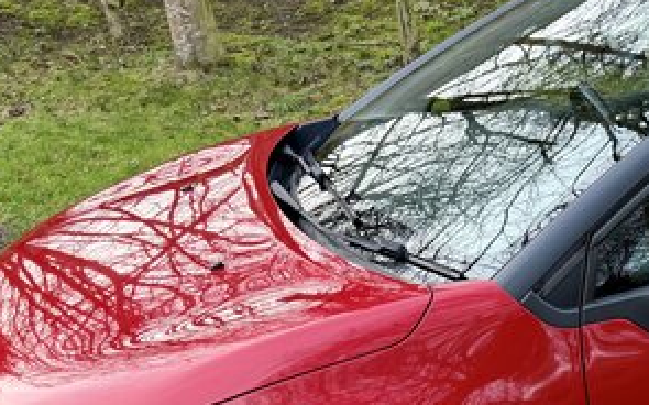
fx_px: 1220
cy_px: 504
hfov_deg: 26.9
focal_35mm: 69
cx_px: 744
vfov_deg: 17.8
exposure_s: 1/167
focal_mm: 6.76
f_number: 1.78
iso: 64
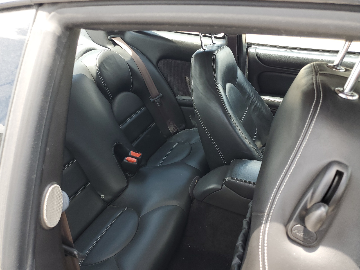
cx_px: 180
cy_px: 135
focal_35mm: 26
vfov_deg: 53.1
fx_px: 270
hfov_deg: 67.3
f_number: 1.5
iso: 50
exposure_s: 1/270
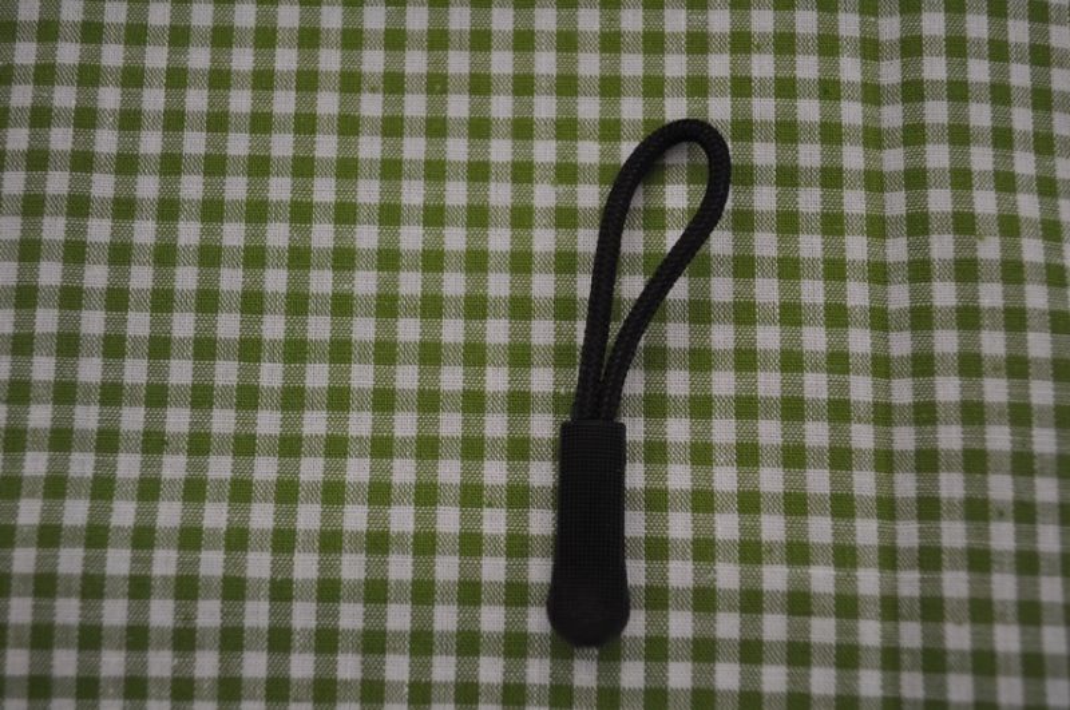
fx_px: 1425
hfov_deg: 41.2
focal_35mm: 48
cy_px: 355
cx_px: 535
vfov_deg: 28.0
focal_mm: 32
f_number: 4.8
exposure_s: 1/60
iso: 400
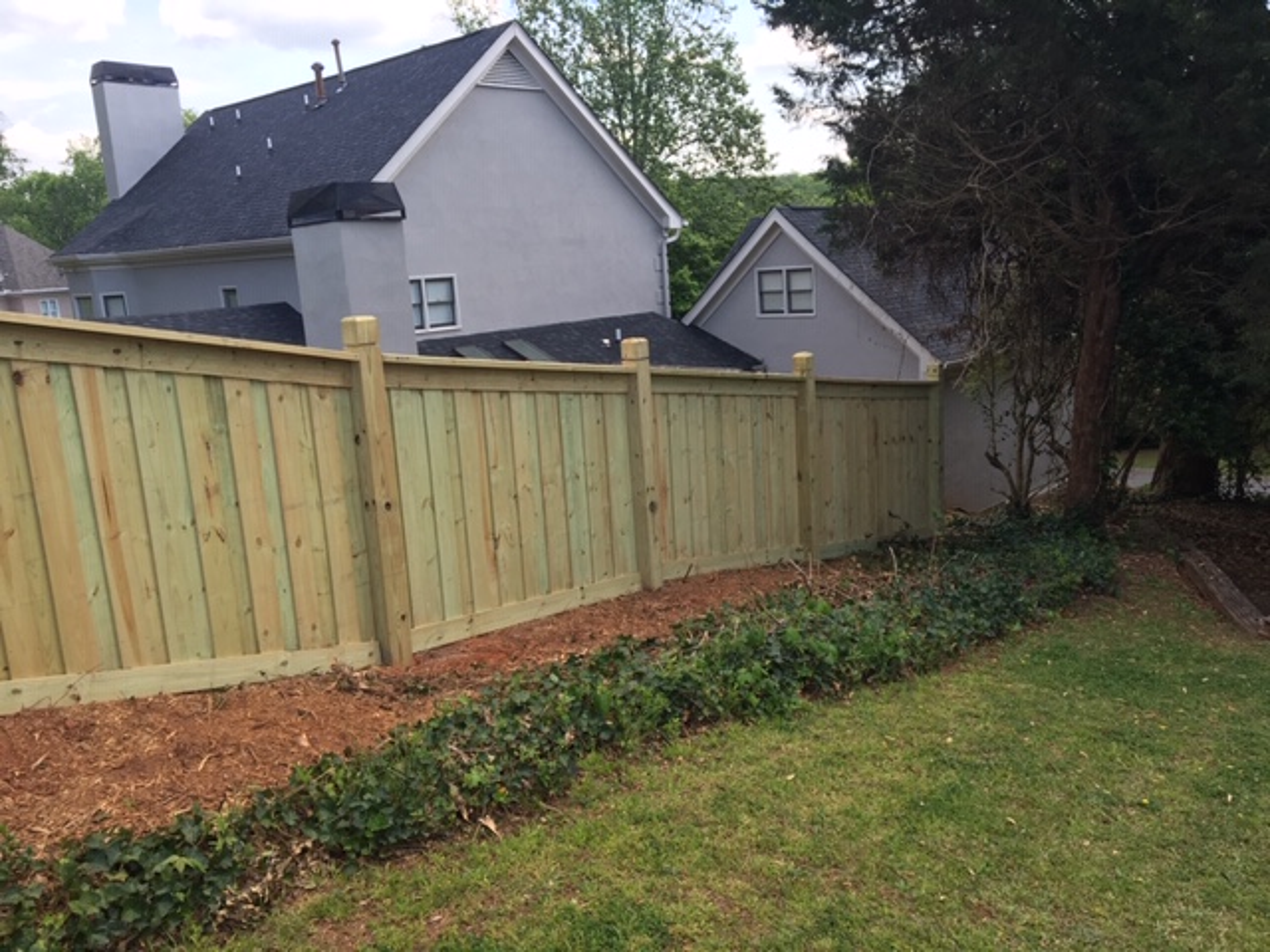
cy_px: 476
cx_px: 635
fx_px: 1064
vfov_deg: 48.2
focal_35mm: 29
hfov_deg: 61.7
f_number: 2.2
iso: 25
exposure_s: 1/243
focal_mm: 4.15
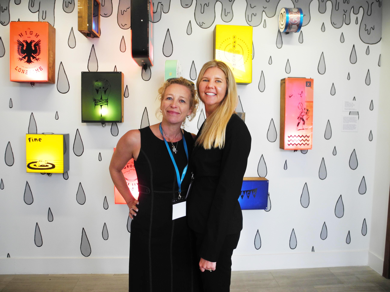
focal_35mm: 28
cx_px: 195
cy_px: 146
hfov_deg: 63.4
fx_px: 315
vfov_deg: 49.7
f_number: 2.8
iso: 100
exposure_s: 1/90.5
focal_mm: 6
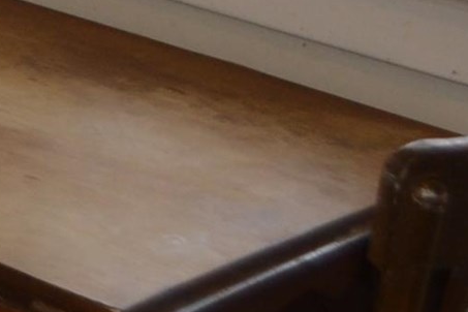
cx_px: -859
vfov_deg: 7.1
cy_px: -391
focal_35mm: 183
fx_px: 2379
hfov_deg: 9.3
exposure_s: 1/60
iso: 400
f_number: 4
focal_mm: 18
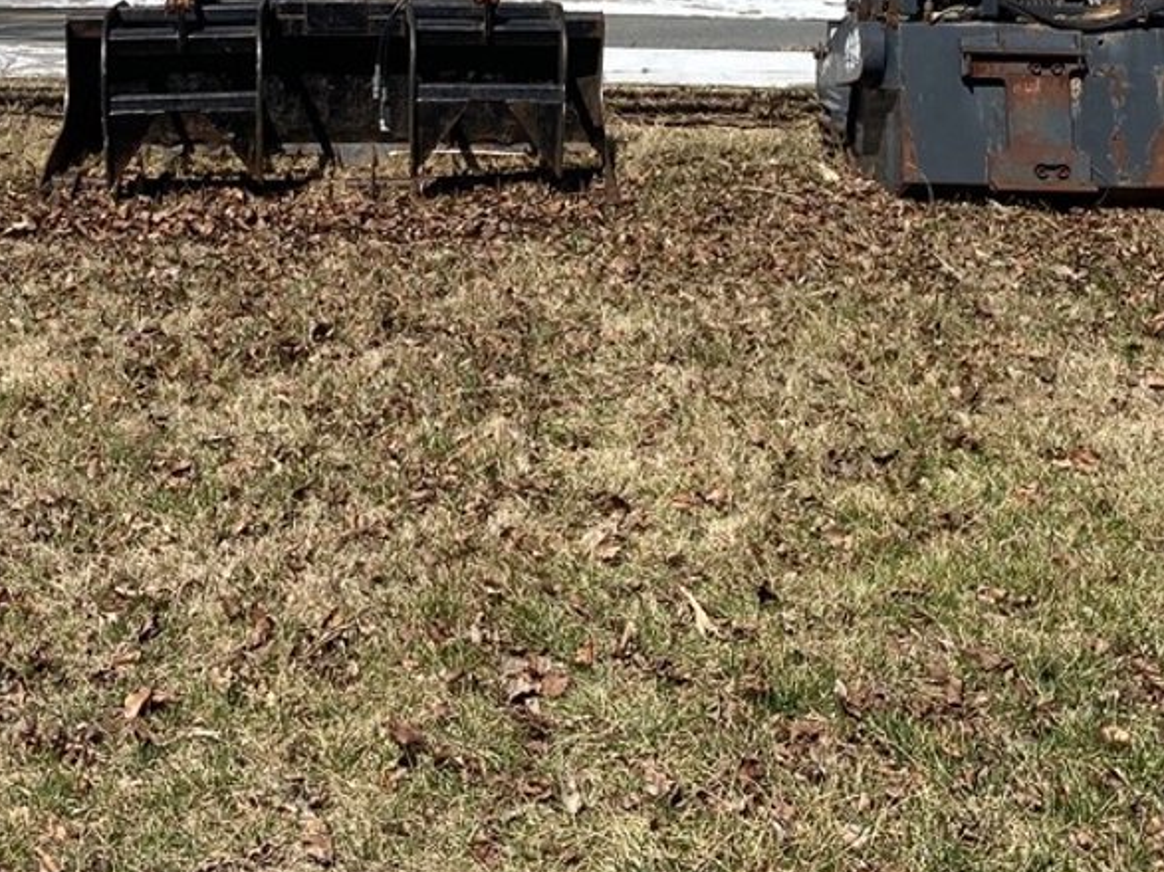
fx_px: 2252
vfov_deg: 20.9
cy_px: -66
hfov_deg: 28.9
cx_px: 475
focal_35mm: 67
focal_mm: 4.25
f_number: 1.8
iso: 32
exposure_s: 1/4115
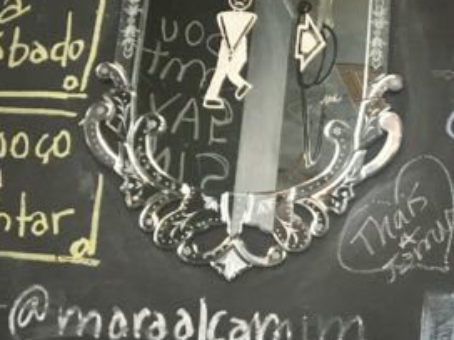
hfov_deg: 26.8
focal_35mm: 66
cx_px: 512
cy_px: 164
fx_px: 866
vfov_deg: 22.3
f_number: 2.2
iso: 250
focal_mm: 4.15
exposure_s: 1/15
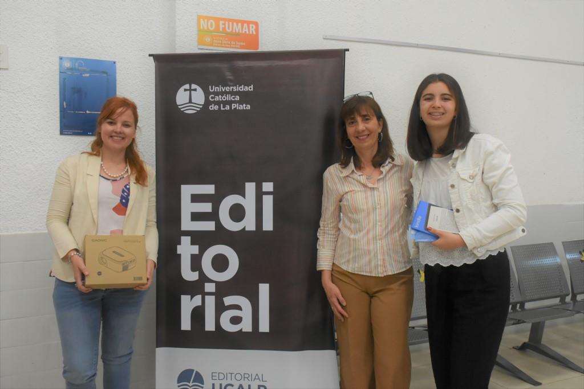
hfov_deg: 55.1
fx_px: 560
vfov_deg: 38.4
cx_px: 292
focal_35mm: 34
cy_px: 194
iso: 3200
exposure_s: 1/160
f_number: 6.3
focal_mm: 23
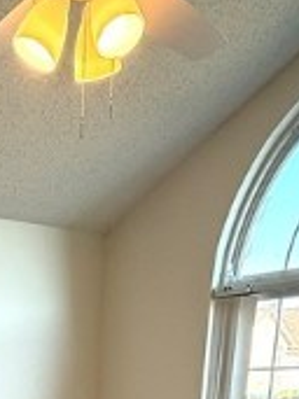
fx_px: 726
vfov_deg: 22.9
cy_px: 644
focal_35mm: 63
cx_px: -33
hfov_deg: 22.0
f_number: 2.2
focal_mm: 2.22
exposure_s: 1/120
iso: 125
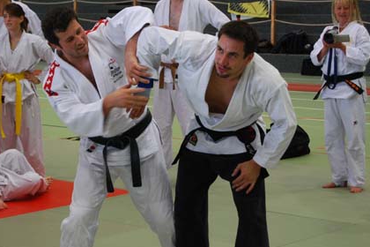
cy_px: 106
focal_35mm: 103
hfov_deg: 19.8
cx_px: 169
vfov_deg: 13.3
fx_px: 1059
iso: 500
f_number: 5.6
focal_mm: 48
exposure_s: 1/30
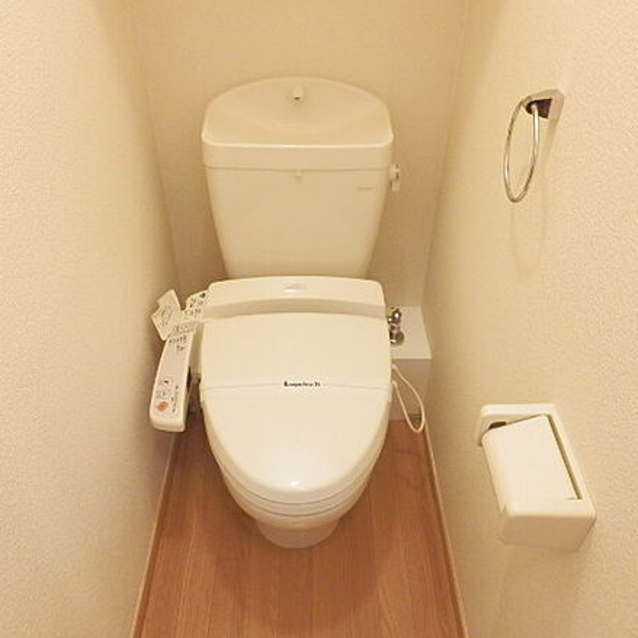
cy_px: 317
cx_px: 301
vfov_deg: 55.6
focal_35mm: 29
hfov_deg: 55.6
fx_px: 605
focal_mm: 4.2
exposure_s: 1/25
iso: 800
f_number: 3
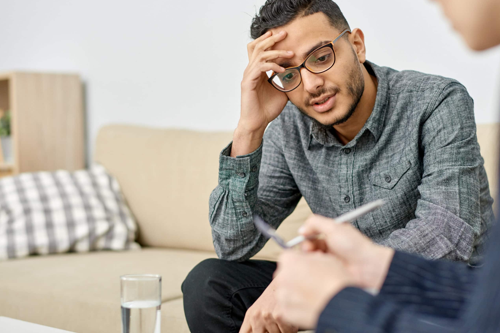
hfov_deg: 30.5
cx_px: 268
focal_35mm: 66
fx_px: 917
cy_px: 163
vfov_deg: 20.6
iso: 500
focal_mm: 58
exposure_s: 1/160
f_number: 2.2
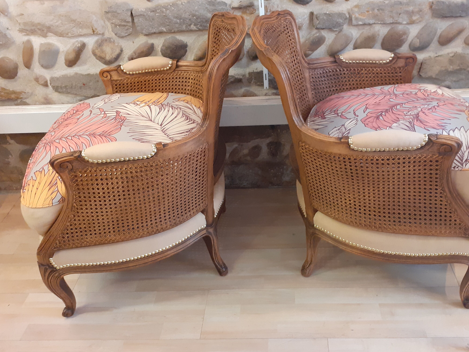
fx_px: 434
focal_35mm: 32
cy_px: 205
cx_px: 260
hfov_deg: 56.7
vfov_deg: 44.0
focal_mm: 3.6
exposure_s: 1/25
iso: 250
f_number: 1.9
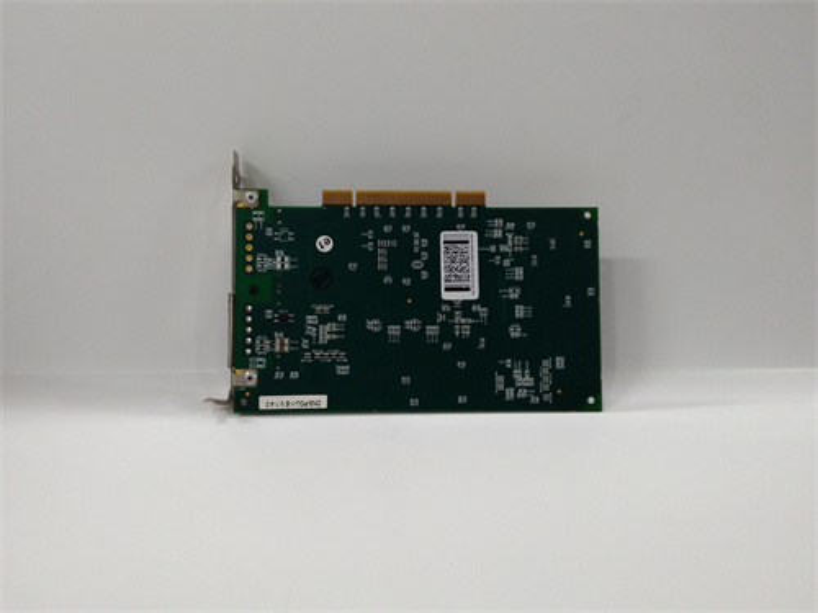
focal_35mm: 27
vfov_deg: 51.4
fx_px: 638
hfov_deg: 65.3
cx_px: 409
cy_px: 306
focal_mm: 3.79
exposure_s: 1/33
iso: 231
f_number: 2
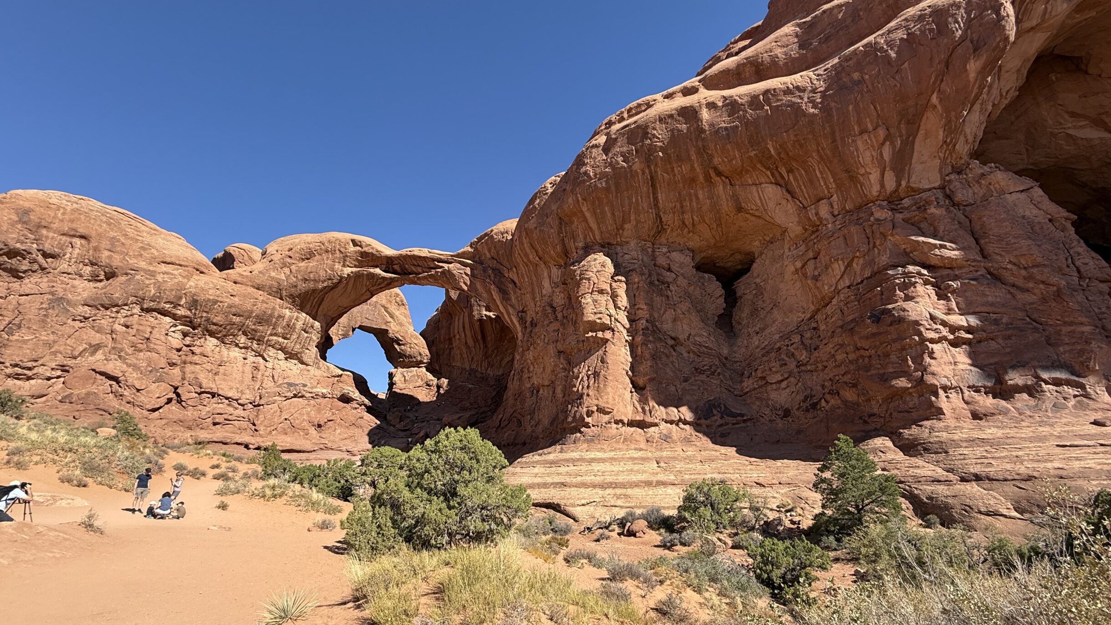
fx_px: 471
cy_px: 341
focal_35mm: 16
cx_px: 579
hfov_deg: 99.3
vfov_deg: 67.0
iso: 50
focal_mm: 2.22
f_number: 2.2
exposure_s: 1/1017
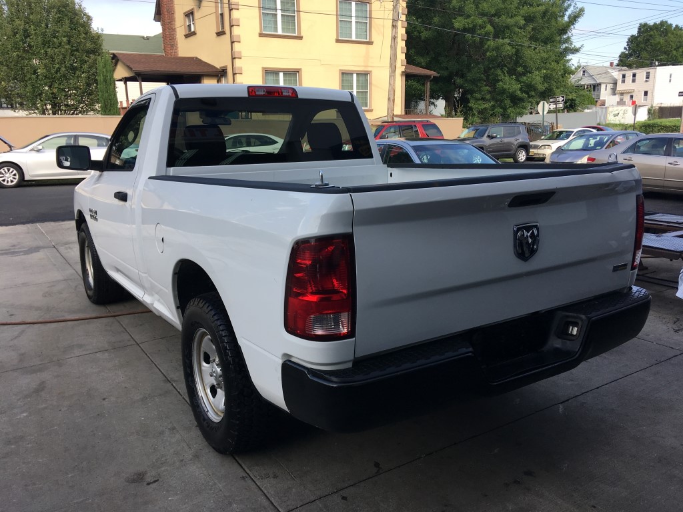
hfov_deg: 61.7
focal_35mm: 29
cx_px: 342
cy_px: 256
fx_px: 572
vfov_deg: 48.2
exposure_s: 1/503
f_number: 2.2
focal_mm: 4.15
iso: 25
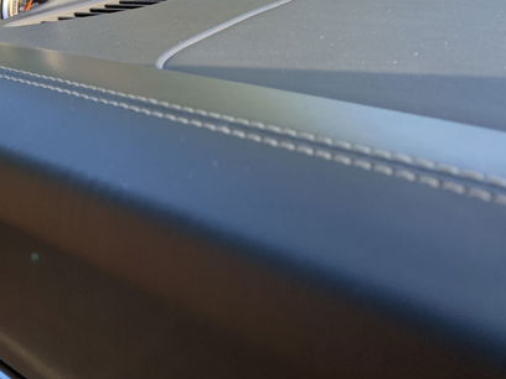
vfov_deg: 29.5
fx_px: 716
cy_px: 129
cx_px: 48
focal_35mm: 49
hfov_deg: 36.4
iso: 32
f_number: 1.8
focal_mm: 4.25
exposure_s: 1/122
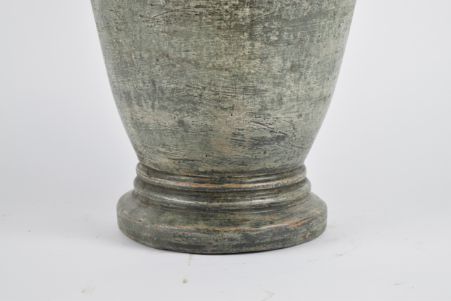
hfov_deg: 24.6
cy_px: 150
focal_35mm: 82
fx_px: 1034
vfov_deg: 16.6
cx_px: 226
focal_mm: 55
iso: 400
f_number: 7.1
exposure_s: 1/125
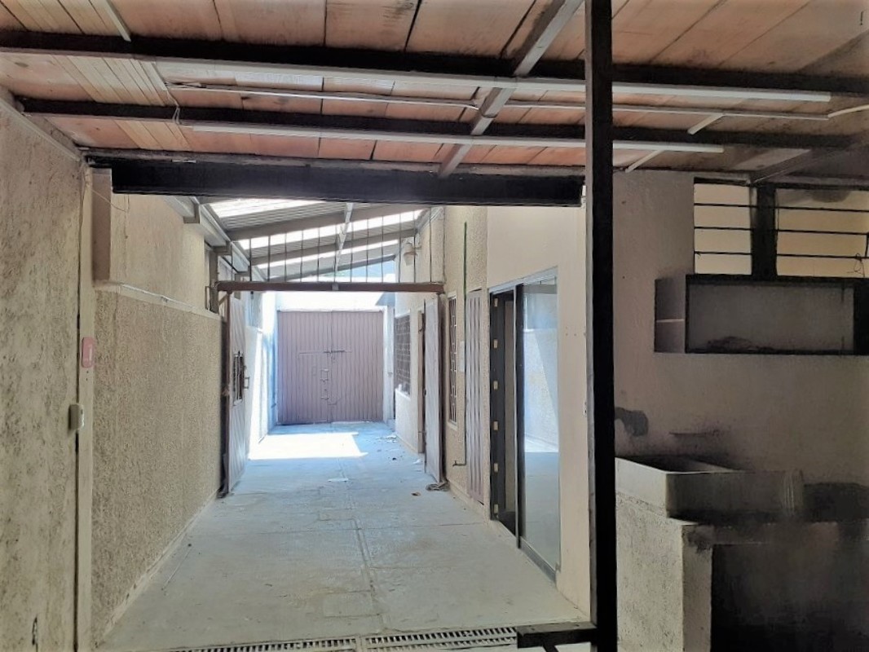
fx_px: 678
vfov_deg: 51.4
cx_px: 434
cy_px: 326
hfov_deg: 65.3
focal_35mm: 27
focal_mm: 3.6
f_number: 1.9
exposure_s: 1/60
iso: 64
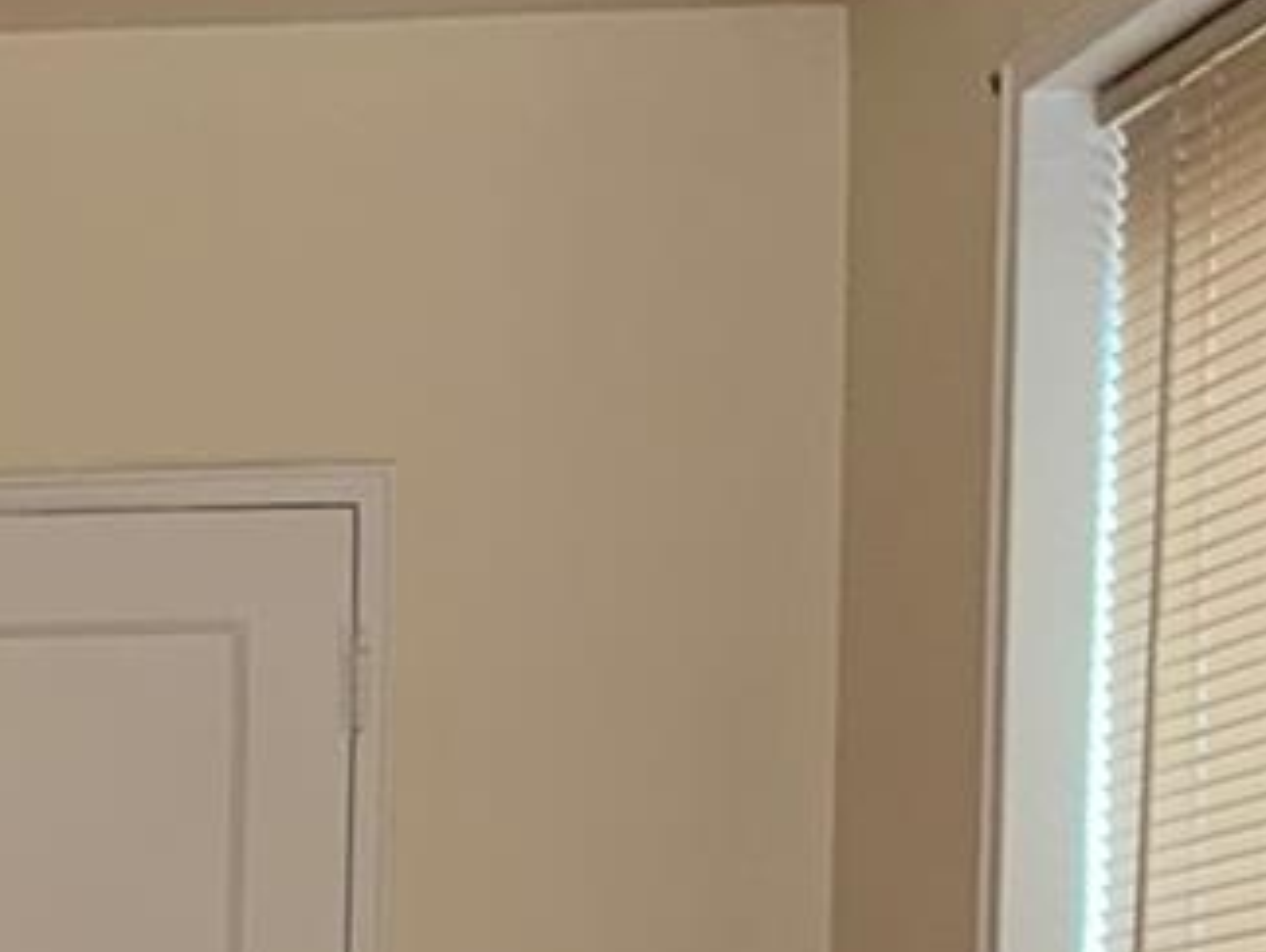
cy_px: 1700
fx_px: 4174
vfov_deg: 12.0
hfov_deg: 15.1
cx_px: -984
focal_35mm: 114
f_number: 1.78
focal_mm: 6.76
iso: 100
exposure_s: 1/10
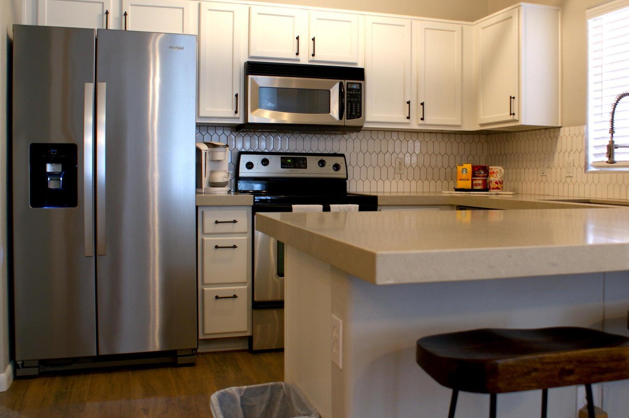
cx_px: 375
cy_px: 182
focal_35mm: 36
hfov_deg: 52.8
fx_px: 629
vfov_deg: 36.8
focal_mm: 18
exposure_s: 1/8
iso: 100
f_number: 3.5
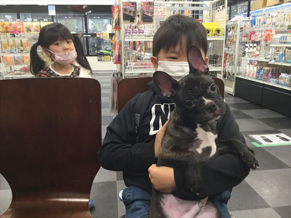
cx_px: 146
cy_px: 109
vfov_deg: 45.4
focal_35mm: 31
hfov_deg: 58.4
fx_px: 261
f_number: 2.4
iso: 64
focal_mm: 3.3
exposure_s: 1/33
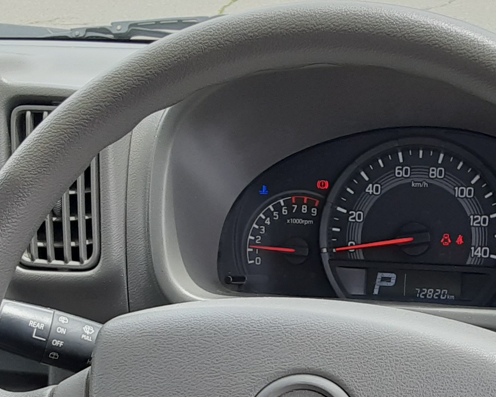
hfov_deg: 26.8
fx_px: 1027
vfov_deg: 21.0
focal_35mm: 70
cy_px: 416
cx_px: 366
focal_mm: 2.91
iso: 40
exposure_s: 1/291
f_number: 1.9
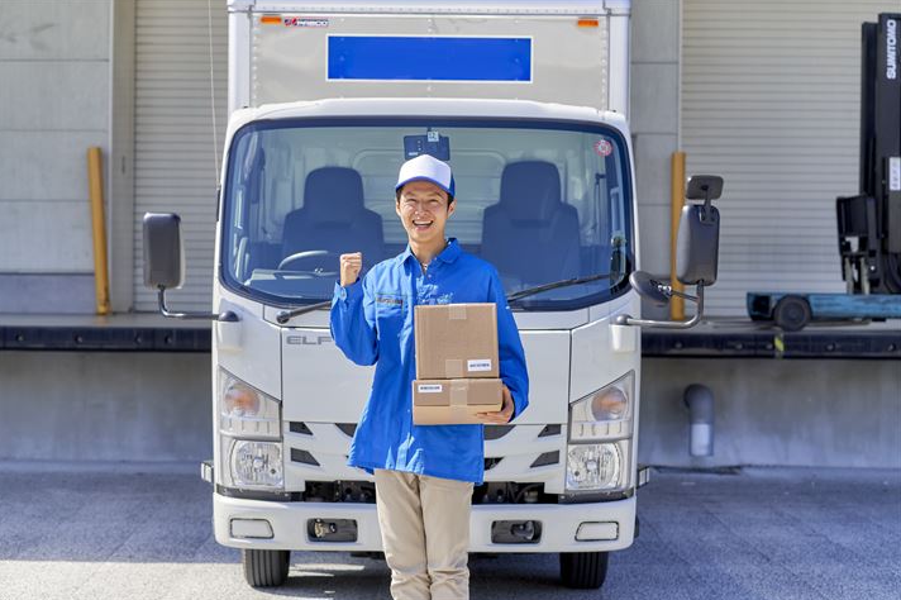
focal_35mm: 86
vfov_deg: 15.9
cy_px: 300
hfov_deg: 23.7
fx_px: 2151
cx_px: 447
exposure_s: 1/1000
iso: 200
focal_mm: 85
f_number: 4.5
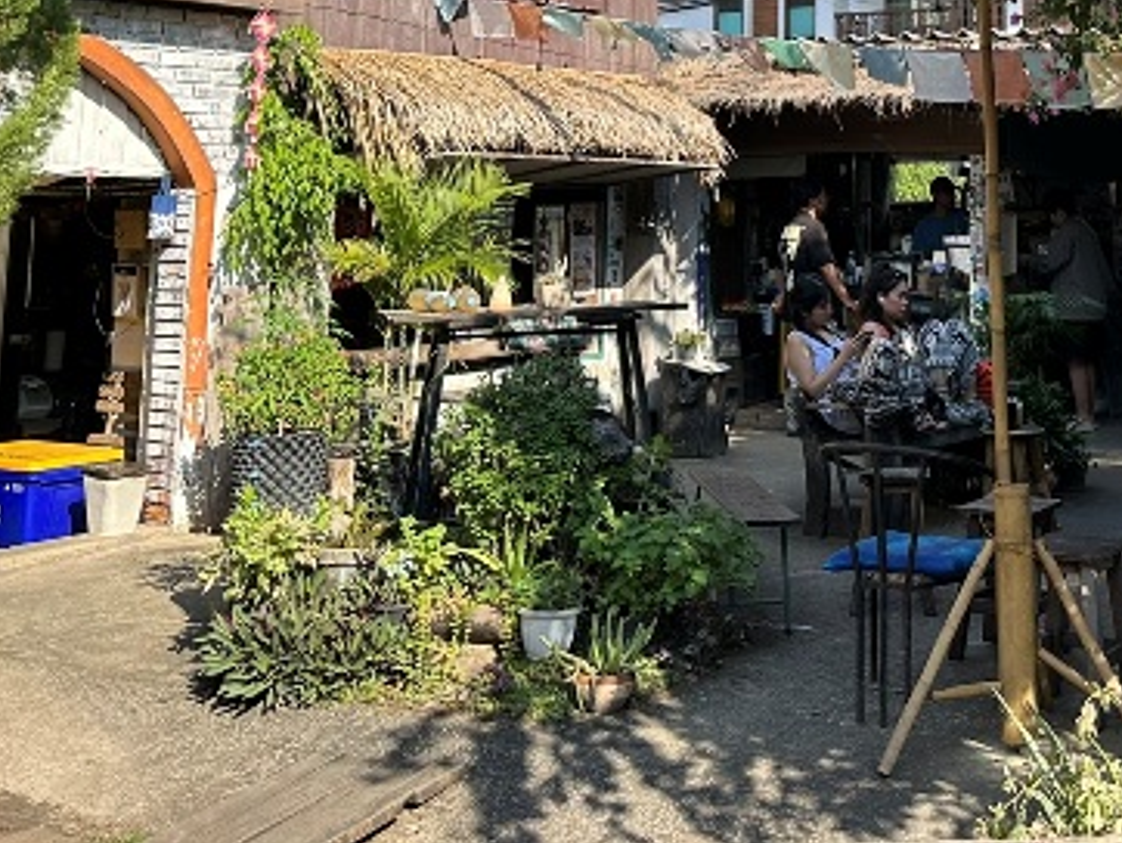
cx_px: 871
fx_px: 1719
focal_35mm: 53
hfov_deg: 35.2
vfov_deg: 25.5
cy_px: -84
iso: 80
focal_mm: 6.86
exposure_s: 1/1812
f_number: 1.78
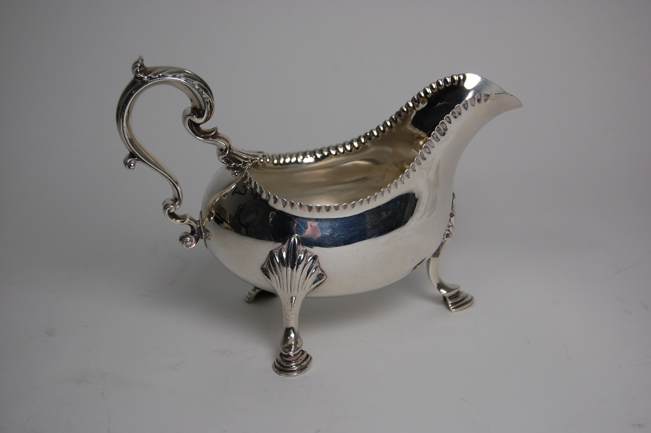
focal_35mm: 69
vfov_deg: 19.7
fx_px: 1247
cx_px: 326
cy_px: 216
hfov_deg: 29.3
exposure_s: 1/125
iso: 250
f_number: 5.6
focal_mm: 46
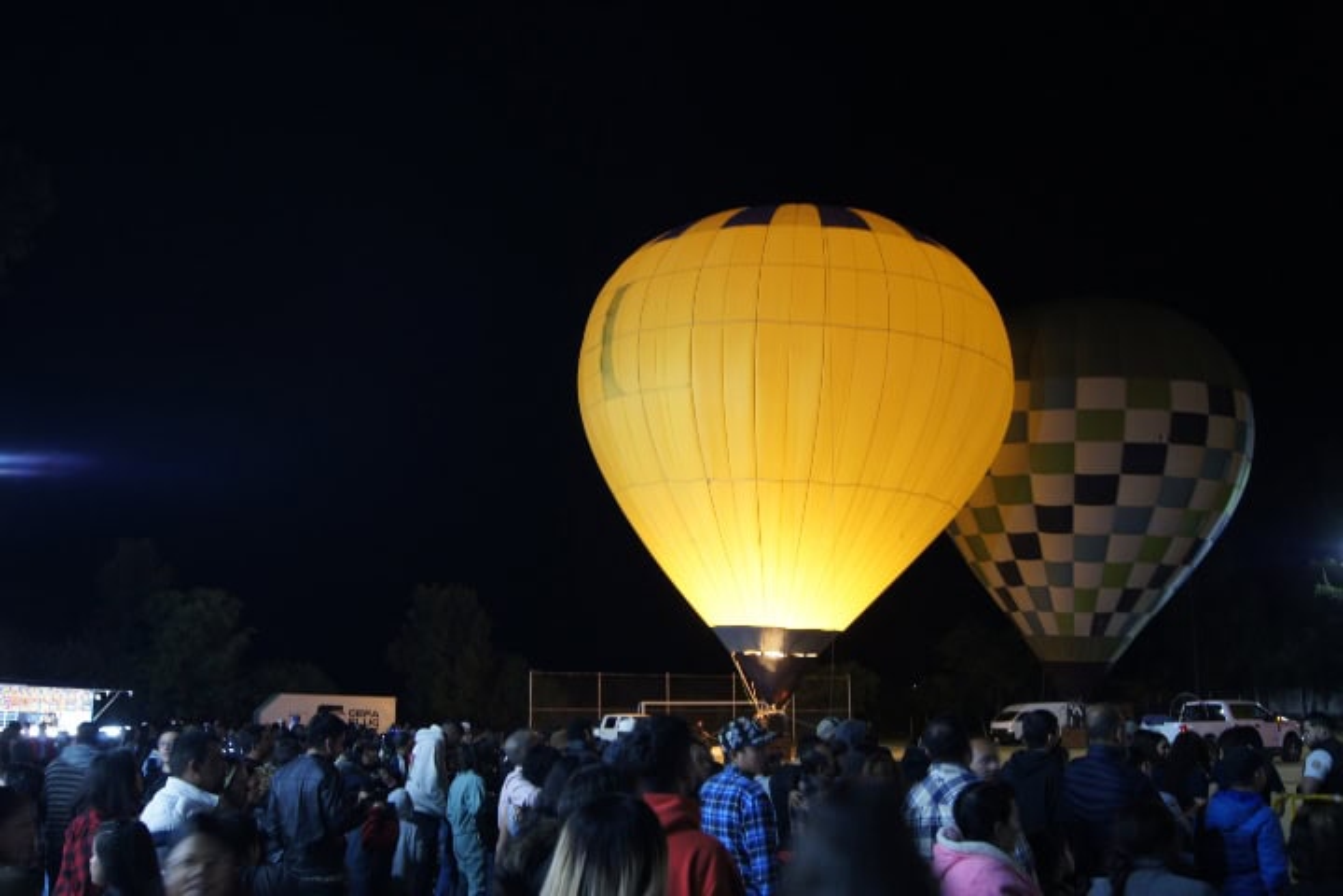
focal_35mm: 30
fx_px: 1119
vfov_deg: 43.6
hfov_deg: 61.9
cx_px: 672
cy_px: 448
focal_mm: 20
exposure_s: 1/6
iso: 400
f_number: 5.6
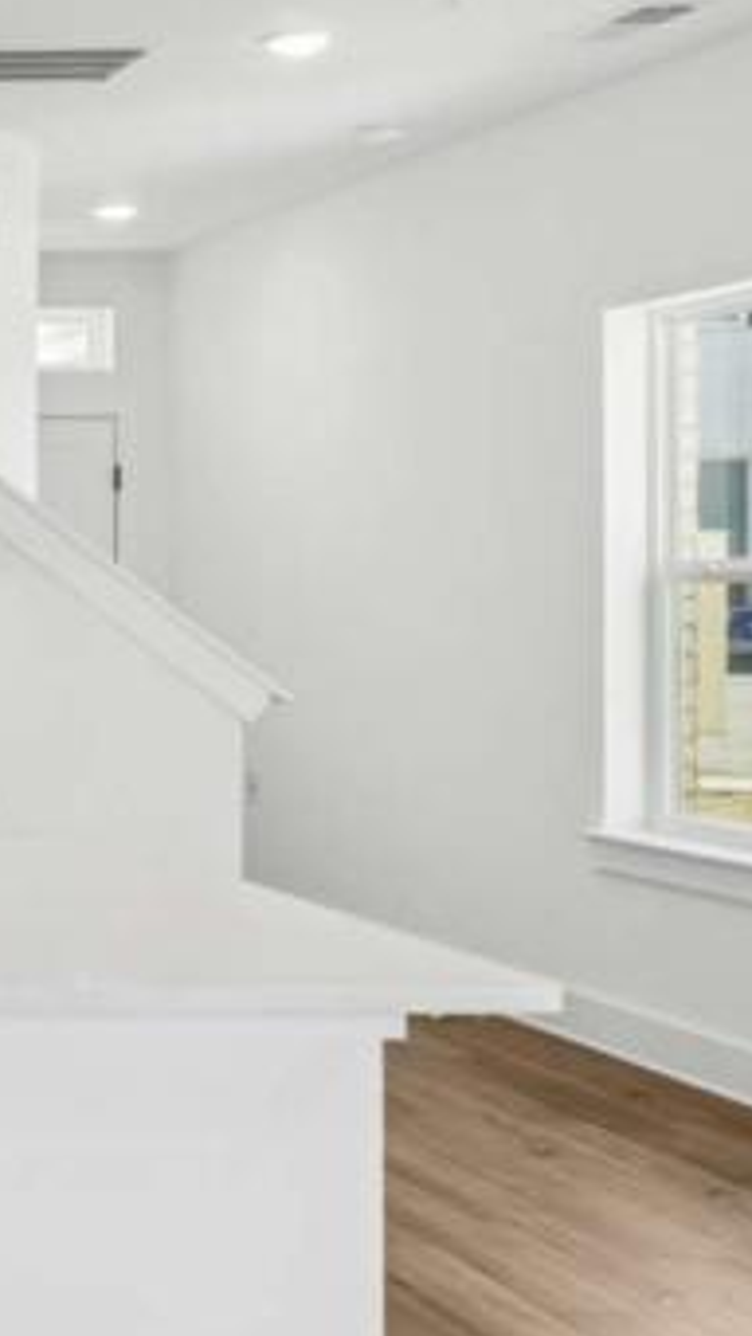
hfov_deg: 16.6
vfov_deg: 34.4
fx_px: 2155
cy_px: 596
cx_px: -584
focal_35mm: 61
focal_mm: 11
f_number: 8
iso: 100
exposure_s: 1/15
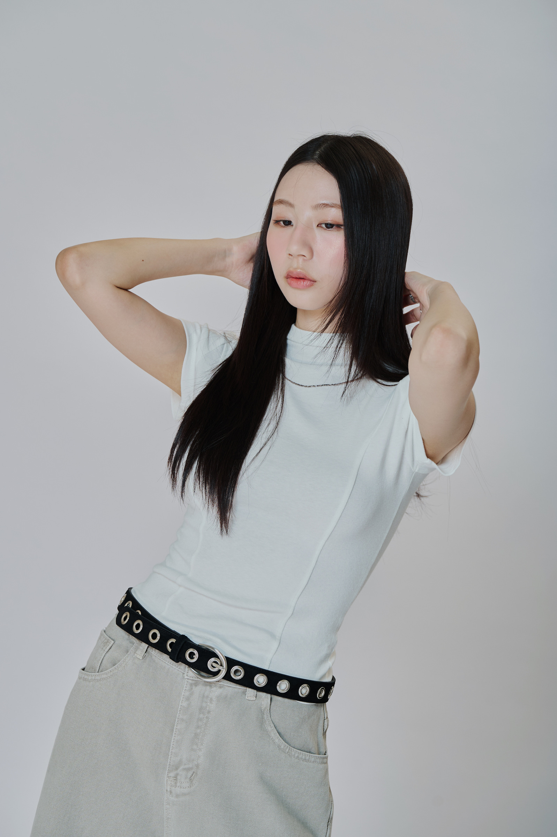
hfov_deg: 11.9
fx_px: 2672
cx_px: 278
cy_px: 418
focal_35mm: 115
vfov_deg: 17.8
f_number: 5.6
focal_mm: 115
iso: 400
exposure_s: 1/200
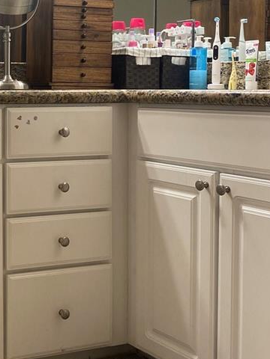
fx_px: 676
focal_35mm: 65
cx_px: -43
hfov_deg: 21.2
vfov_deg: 29.6
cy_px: 113
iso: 50
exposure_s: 1/120
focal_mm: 4.25
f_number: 1.8
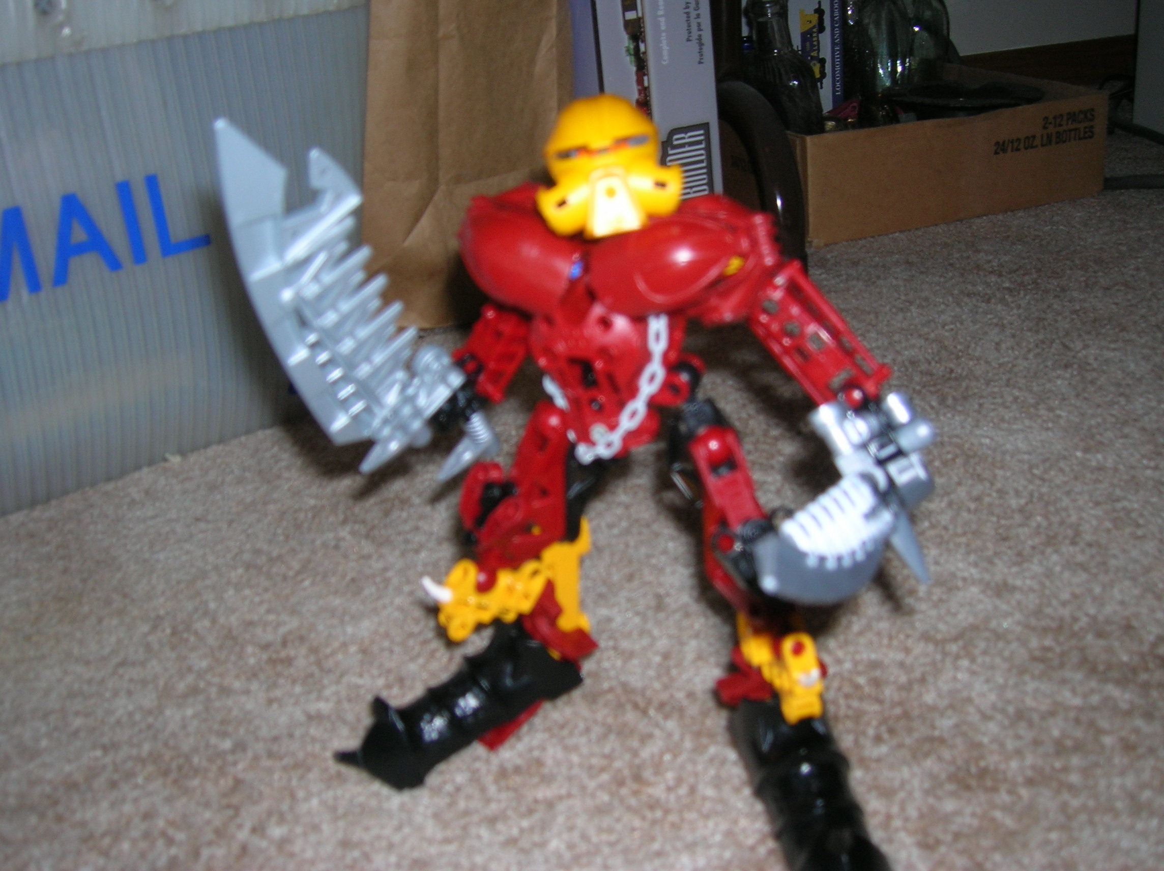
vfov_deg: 37.7
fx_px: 1277
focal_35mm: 38
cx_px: 582
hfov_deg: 49.0
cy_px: 436
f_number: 3
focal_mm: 6.4
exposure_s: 1/60.1
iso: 50
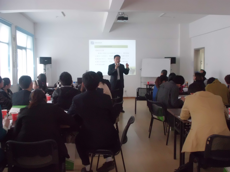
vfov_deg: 37.7
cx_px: 115
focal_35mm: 38
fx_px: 252
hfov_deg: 49.0
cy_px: 86
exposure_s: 1/80
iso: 800
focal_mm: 6.9
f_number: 3.9
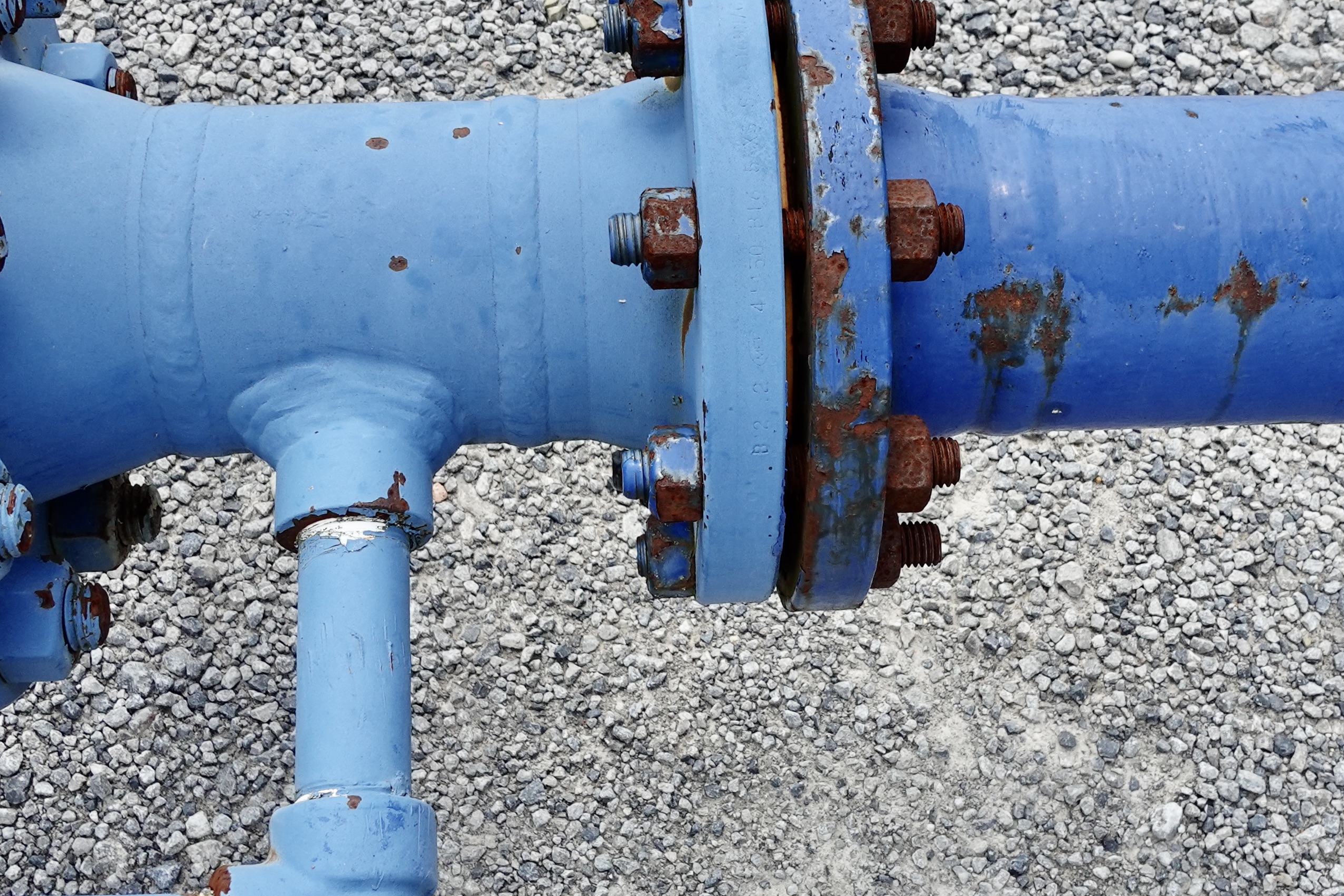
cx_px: 789
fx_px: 1717
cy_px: 385
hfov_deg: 42.6
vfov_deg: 29.2
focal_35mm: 46
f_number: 5.6
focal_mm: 9.4
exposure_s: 1/250
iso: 125
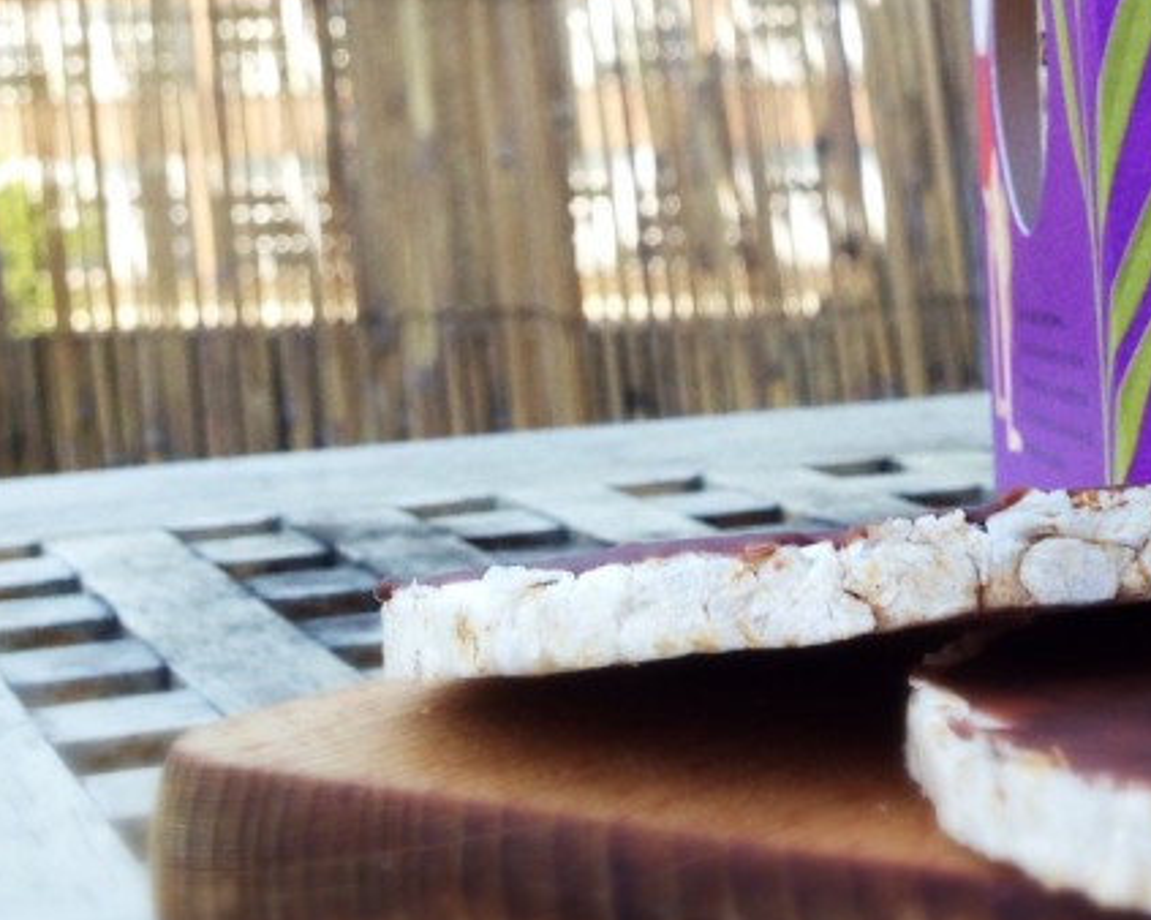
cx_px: 882
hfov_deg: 24.2
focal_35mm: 78
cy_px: -71
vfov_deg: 18.9
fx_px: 2656
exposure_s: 1/120
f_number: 2.4
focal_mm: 4.12
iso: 64
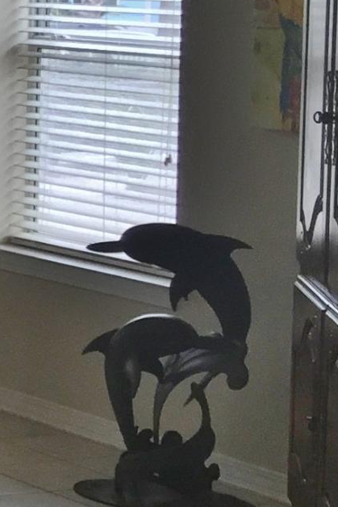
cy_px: 59
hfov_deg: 7.6
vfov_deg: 14.1
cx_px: -844
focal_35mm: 144
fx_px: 2027
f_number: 2.2
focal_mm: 4.15
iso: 32
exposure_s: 1/226
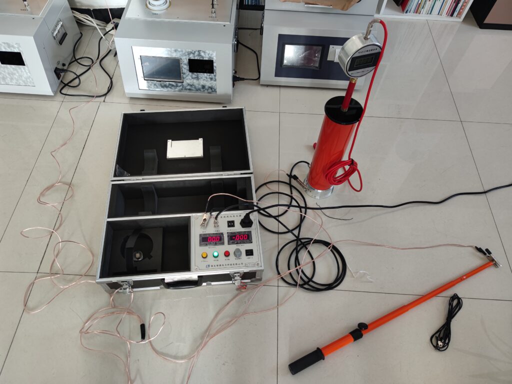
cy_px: 192
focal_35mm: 25
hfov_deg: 69.4
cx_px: 256
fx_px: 370
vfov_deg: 54.9
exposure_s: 1/100
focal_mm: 6.78
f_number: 1.85
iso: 116
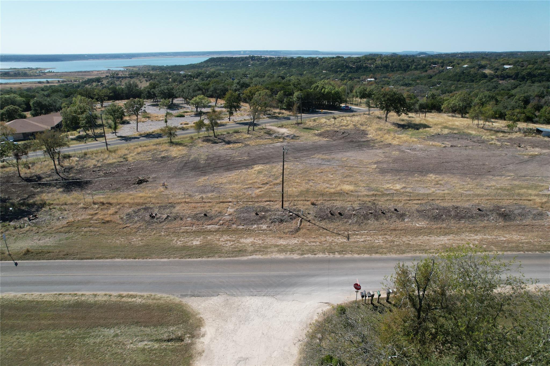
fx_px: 336
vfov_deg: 57.2
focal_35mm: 22
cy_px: 183
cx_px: 275
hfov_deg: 78.6
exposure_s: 1/2500
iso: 200
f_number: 2.8
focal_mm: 8.38
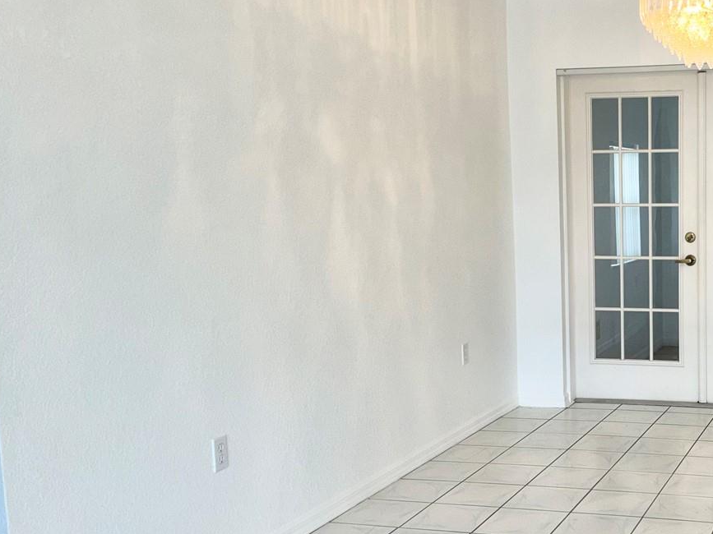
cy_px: 306
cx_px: 649
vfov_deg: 30.2
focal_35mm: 48
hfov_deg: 37.0
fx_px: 989
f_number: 1.6
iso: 64
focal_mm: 5.96
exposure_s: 1/120
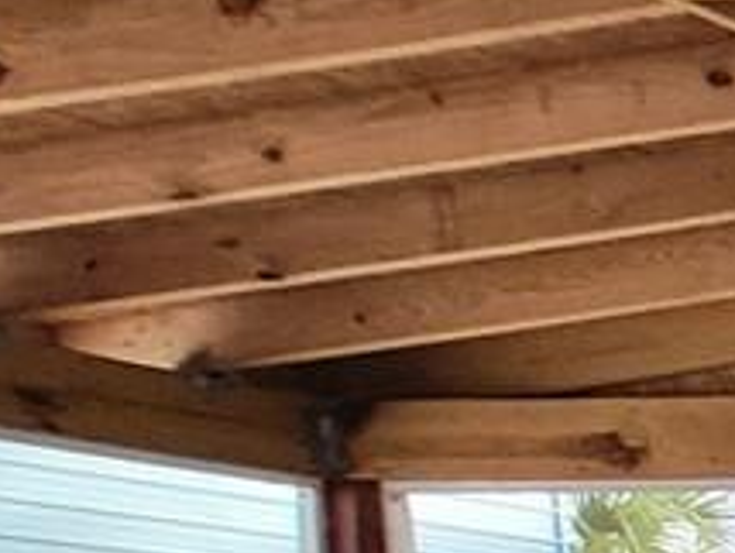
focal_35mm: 97
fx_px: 2062
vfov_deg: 13.5
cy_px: 1034
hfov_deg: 10.1
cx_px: 2459
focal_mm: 1.74
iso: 100
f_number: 2.2
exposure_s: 1/60
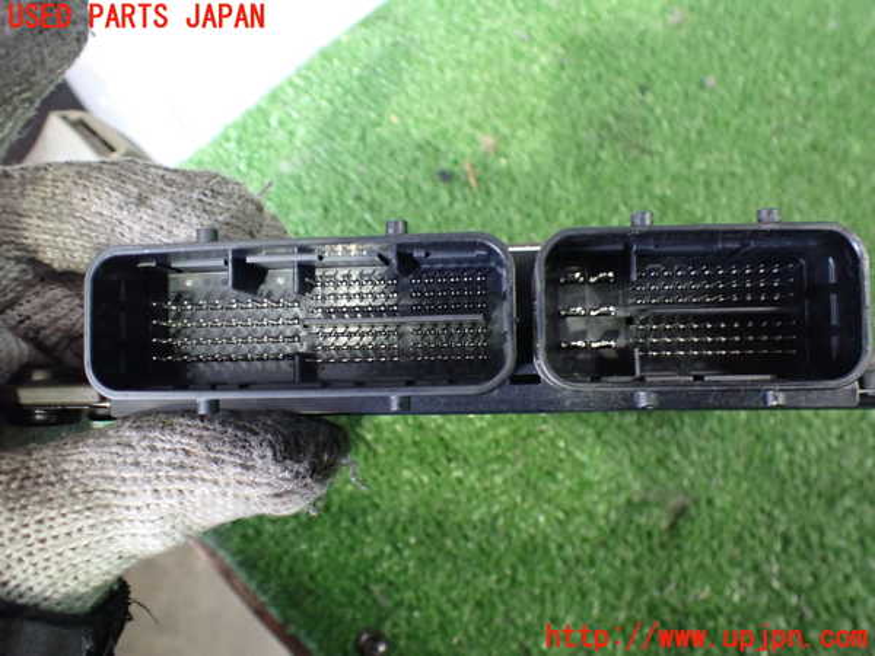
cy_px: 328
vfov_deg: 46.8
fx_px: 758
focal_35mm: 30
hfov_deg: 60.0
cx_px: 438
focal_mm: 5.4
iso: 800
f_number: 2.3
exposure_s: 1/30
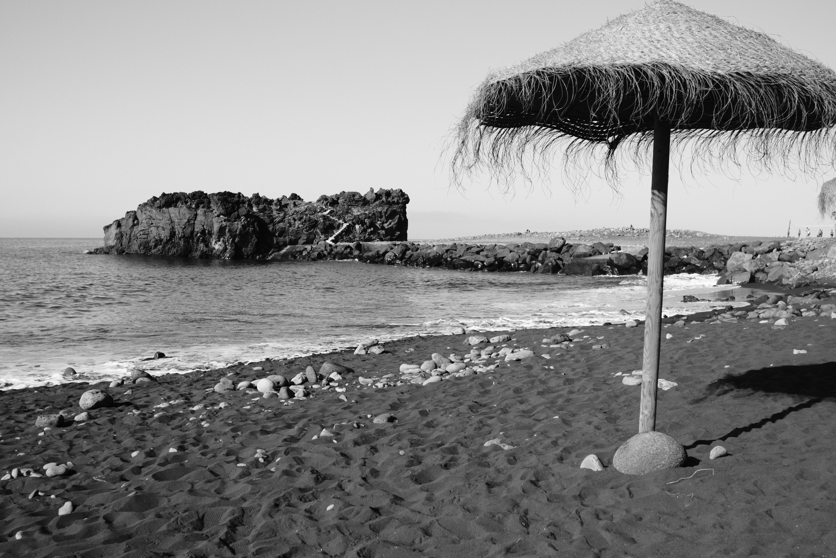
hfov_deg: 53.1
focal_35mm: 36
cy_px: 279
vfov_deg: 36.9
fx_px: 836
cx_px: 418
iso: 320
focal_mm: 24.2
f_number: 4.4
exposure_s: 1/800
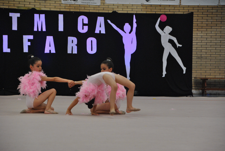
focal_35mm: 153
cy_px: 76
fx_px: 957
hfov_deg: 13.4
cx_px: 112
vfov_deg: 9.0
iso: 800
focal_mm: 102
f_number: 5.6
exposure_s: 1/200
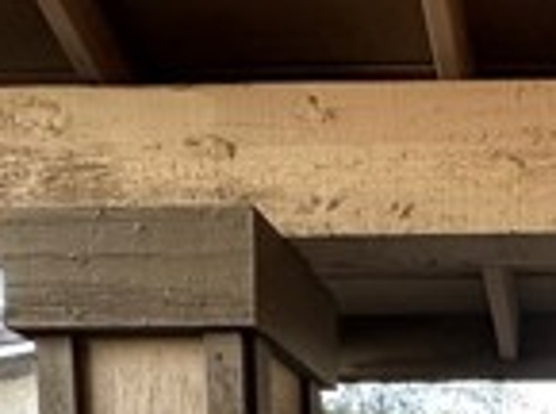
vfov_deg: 18.6
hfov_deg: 27.8
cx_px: 652
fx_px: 993
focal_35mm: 62
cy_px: 736
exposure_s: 1/120
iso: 250
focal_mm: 2.22
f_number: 2.2
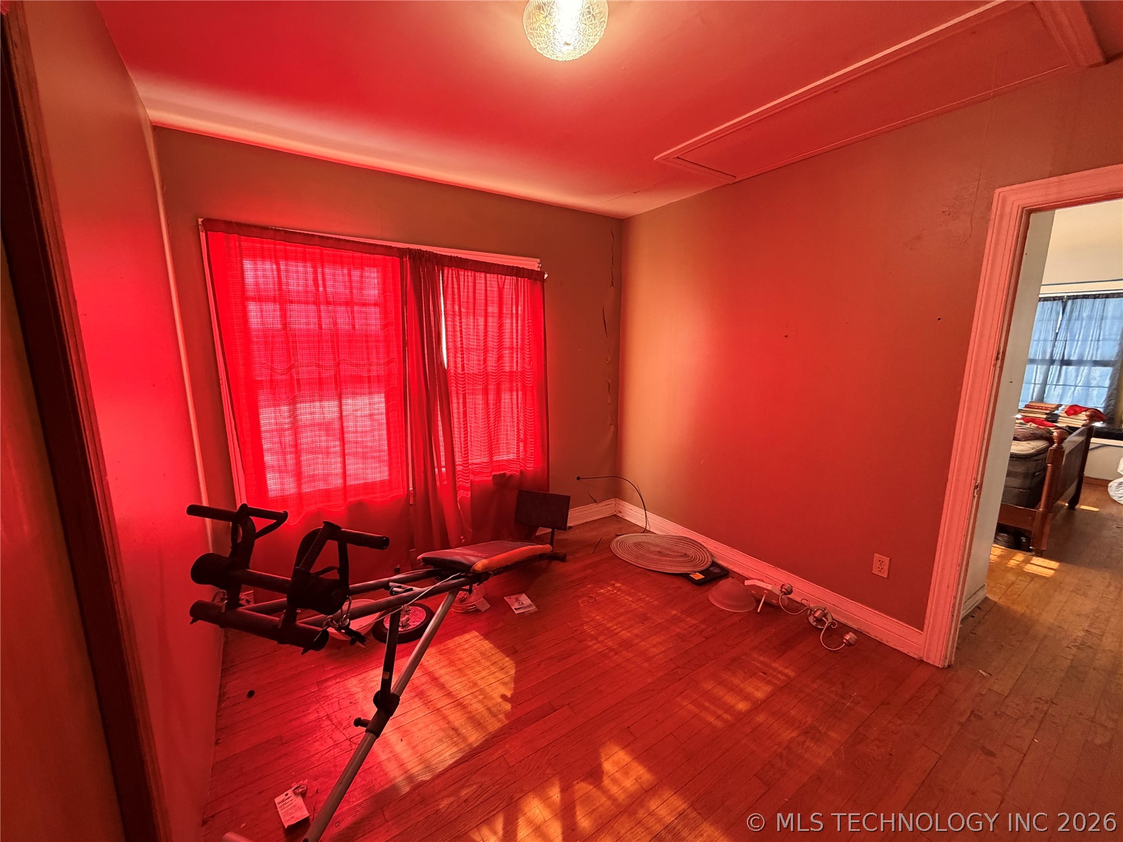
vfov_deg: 85.7
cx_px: 562
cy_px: 421
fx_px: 454
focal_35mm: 14
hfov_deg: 102.1
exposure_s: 1/71
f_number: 2.2
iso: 320
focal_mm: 2.22
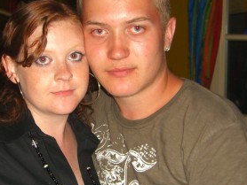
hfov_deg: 23.8
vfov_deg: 18.0
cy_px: 106
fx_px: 586
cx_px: 95
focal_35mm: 82
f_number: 2.8
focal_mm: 7.9
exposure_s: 1/60
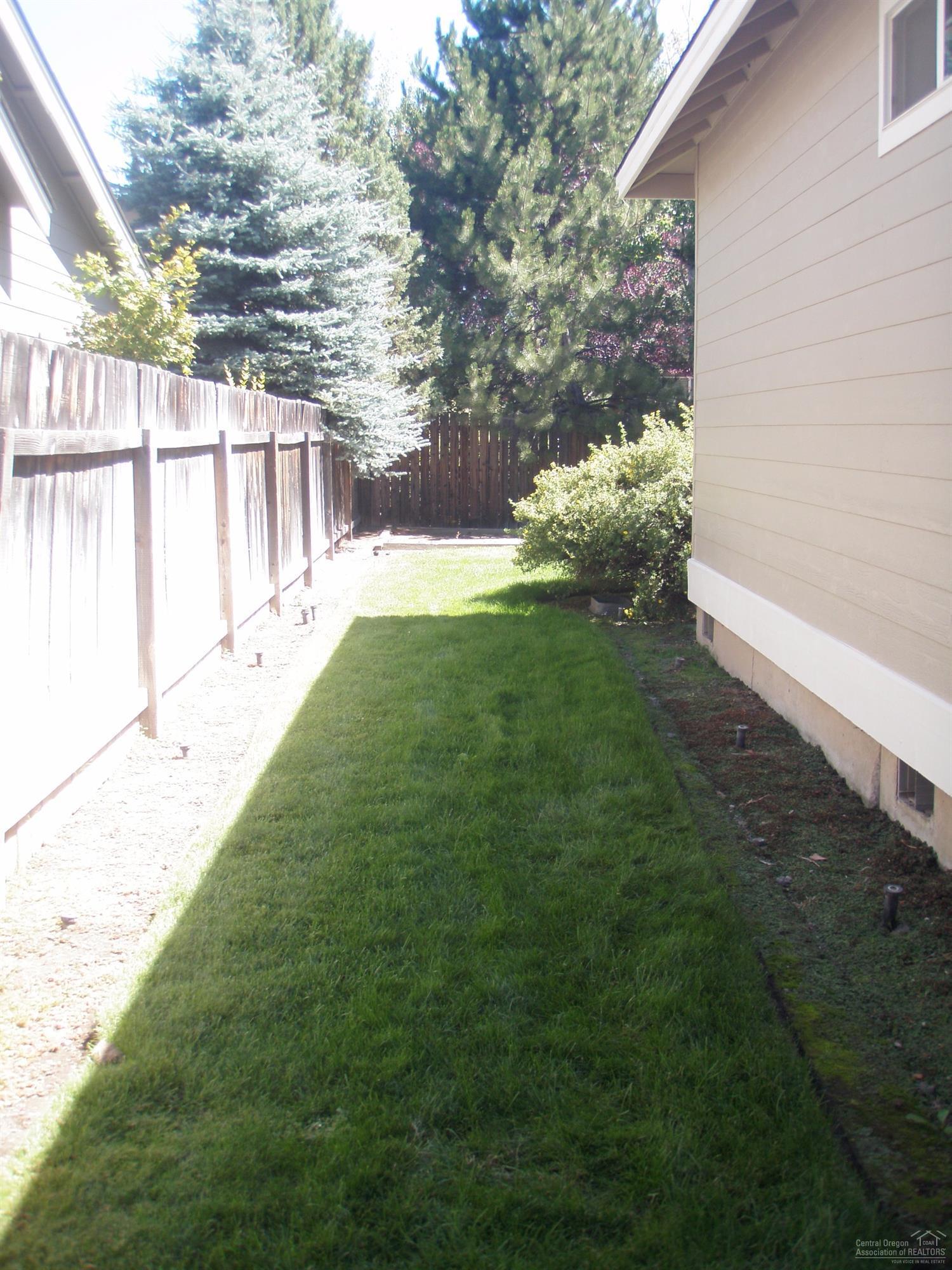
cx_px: 476
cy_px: 635
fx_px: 1393
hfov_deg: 37.7
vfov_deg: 49.0
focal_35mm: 38
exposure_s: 1/100
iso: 80
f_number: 3.5
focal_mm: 6.7
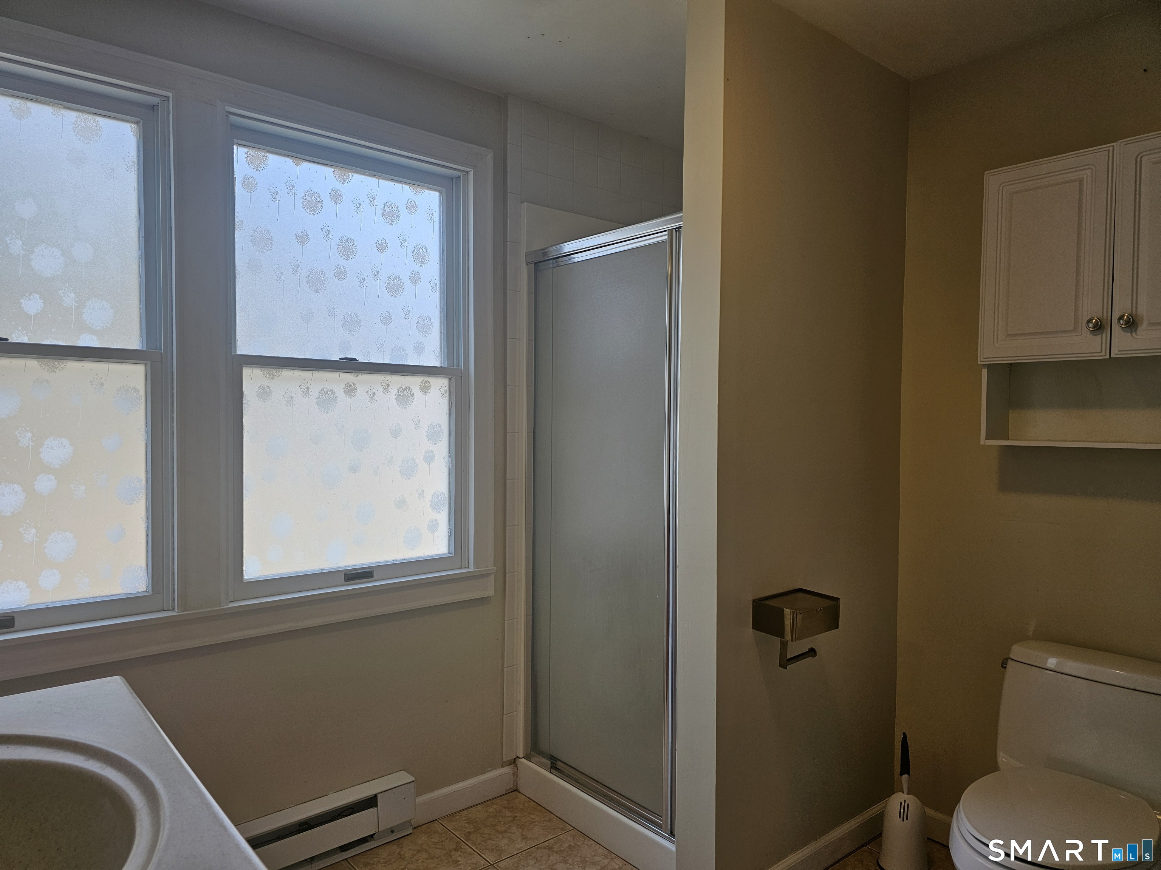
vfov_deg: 58.9
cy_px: 435
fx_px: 771
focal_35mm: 23
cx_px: 580
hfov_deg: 73.9
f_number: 1.7
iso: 50
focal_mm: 6.3
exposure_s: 1/120
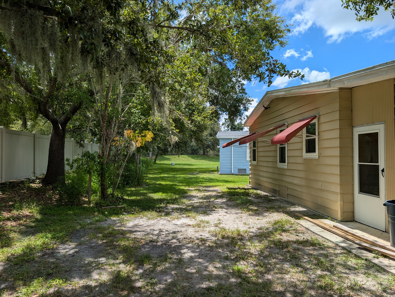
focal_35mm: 24
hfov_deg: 71.5
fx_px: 274
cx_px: 198
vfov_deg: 56.9
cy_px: 148
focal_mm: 6.9
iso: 20
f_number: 1.68
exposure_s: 1/1005
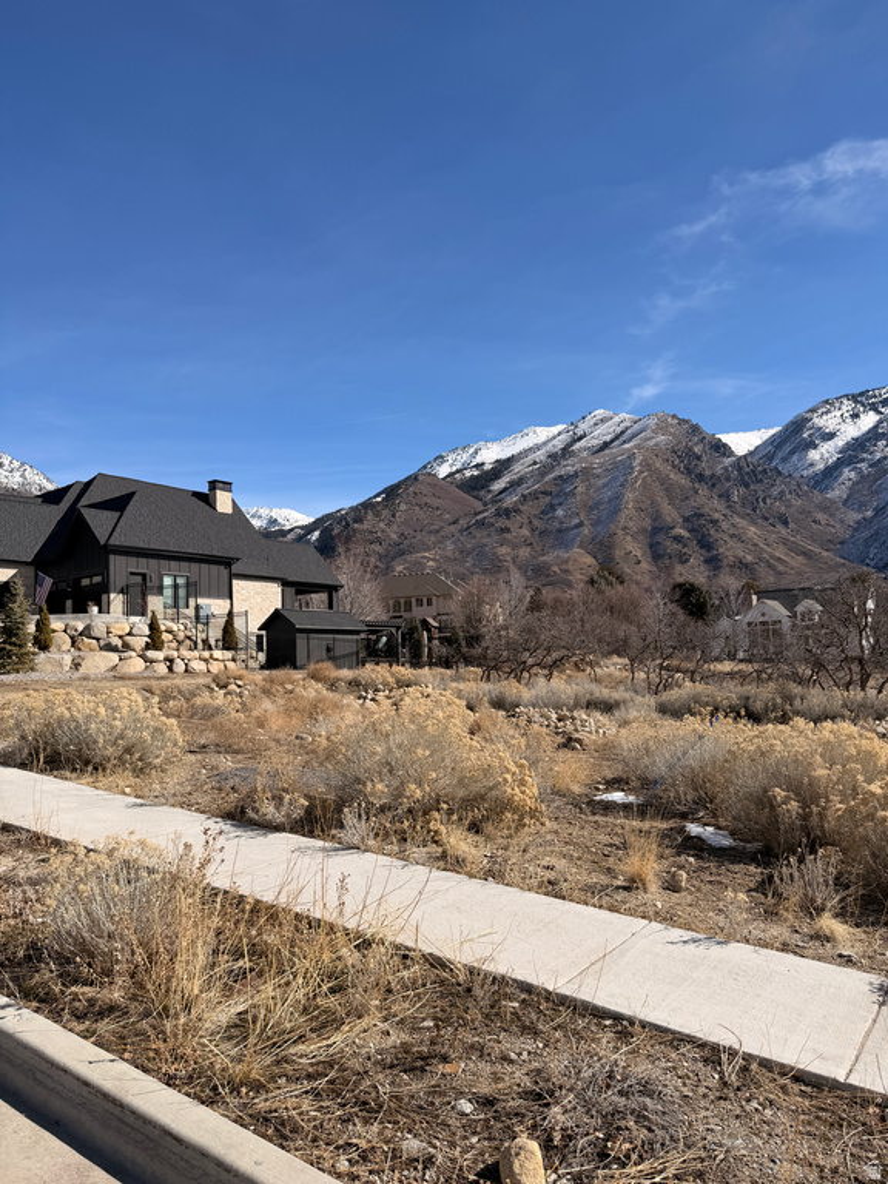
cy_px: 592
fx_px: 821
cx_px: 444
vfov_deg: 71.6
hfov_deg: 56.8
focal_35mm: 24
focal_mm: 6.76
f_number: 1.78
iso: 80
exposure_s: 1/6711
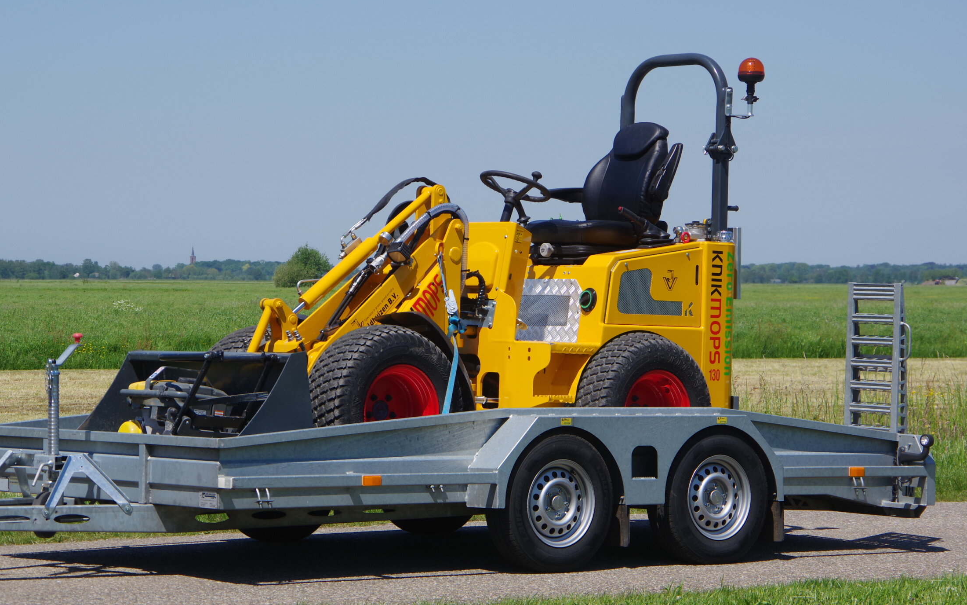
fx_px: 3189
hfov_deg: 17.2
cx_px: 421
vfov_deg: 10.8
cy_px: 313
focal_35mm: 121
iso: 200
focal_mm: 68
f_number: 9
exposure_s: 1/400
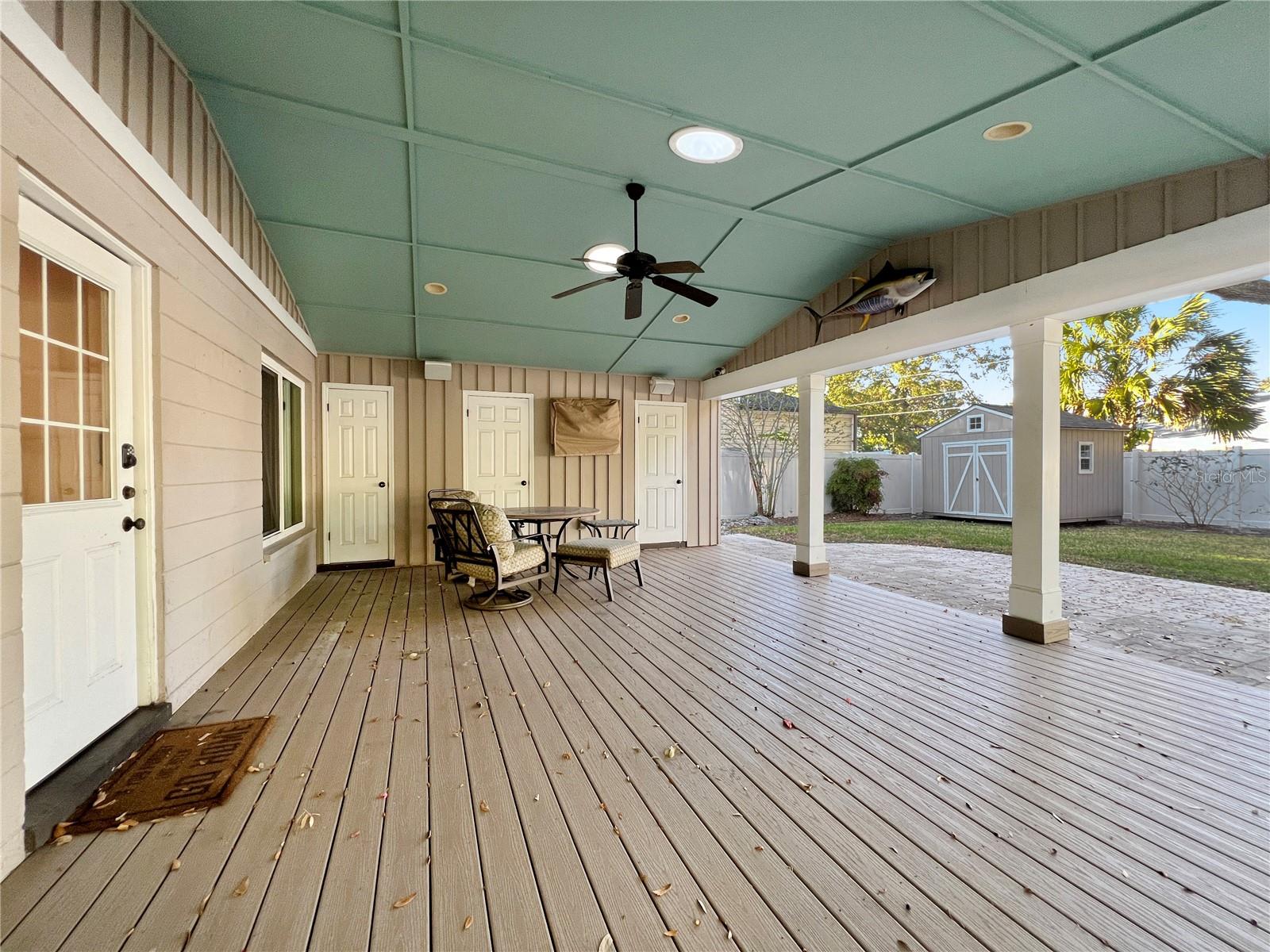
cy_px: 476
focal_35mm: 13
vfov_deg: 89.9
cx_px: 635
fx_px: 477
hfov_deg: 106.2
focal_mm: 1.57
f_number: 1.8
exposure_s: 1/99
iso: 100
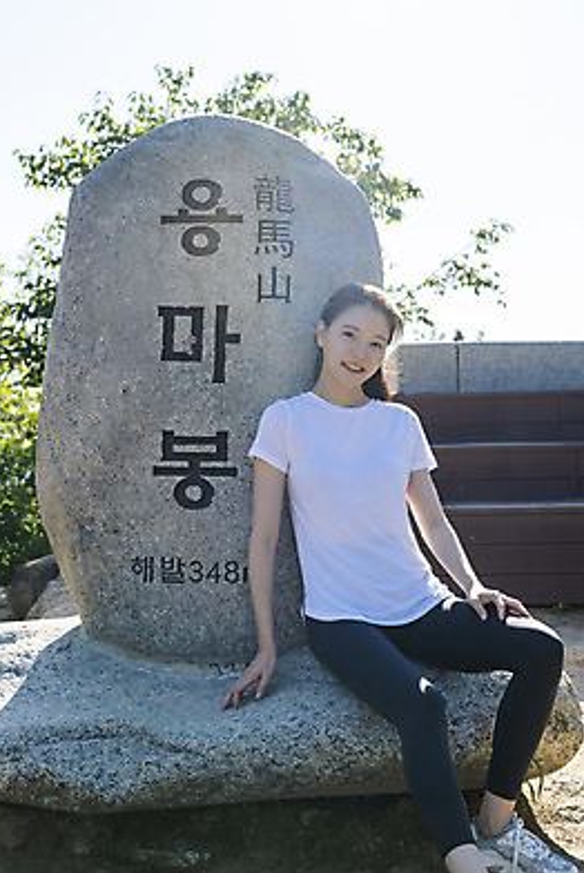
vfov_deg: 40.3
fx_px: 1190
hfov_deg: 27.6
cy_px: 430
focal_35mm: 49
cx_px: 291
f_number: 5.6
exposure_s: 1/800
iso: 250
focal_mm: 48
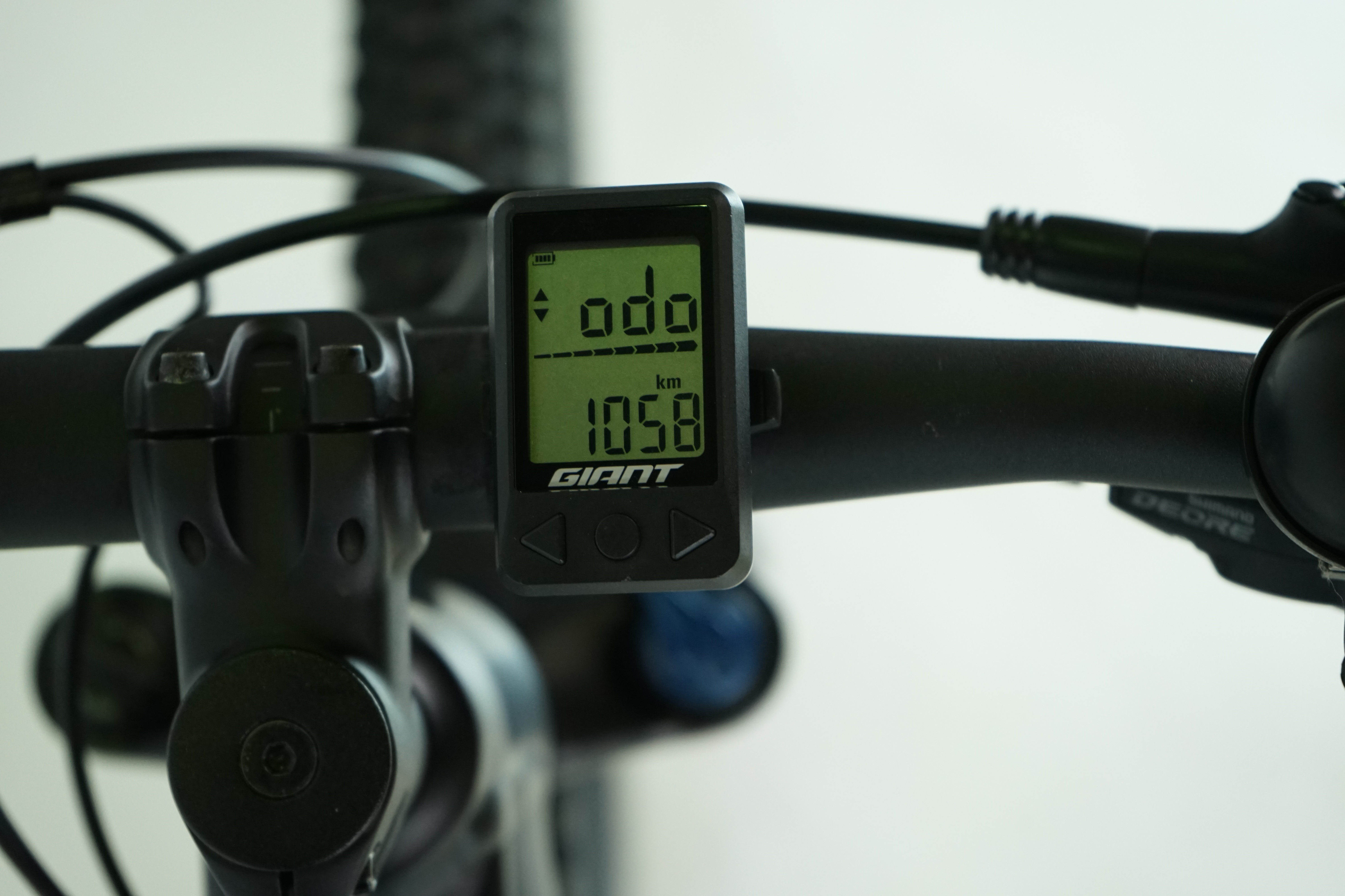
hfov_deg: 28.8
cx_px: 672
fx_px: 2615
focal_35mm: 70
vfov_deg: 19.5
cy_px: 448
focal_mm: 70
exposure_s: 1/200
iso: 2000
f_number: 5.6
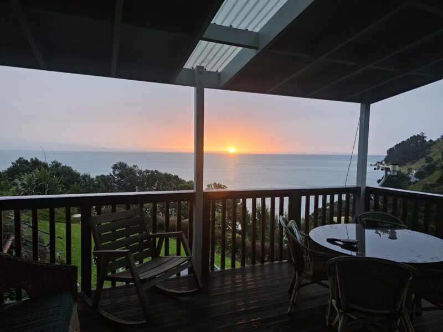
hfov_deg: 73.9
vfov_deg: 58.9
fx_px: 294
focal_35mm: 23
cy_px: 166
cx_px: 222
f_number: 1.7
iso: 640
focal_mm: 6.3
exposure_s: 1/100
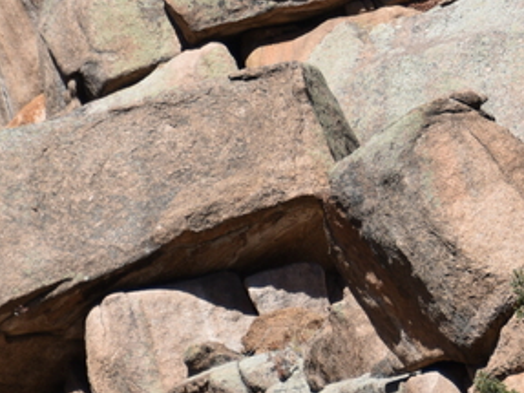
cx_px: 655
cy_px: -101
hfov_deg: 2.3
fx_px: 12967
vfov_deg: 1.7
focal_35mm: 857
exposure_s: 1/400
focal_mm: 200
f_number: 6.3
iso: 100
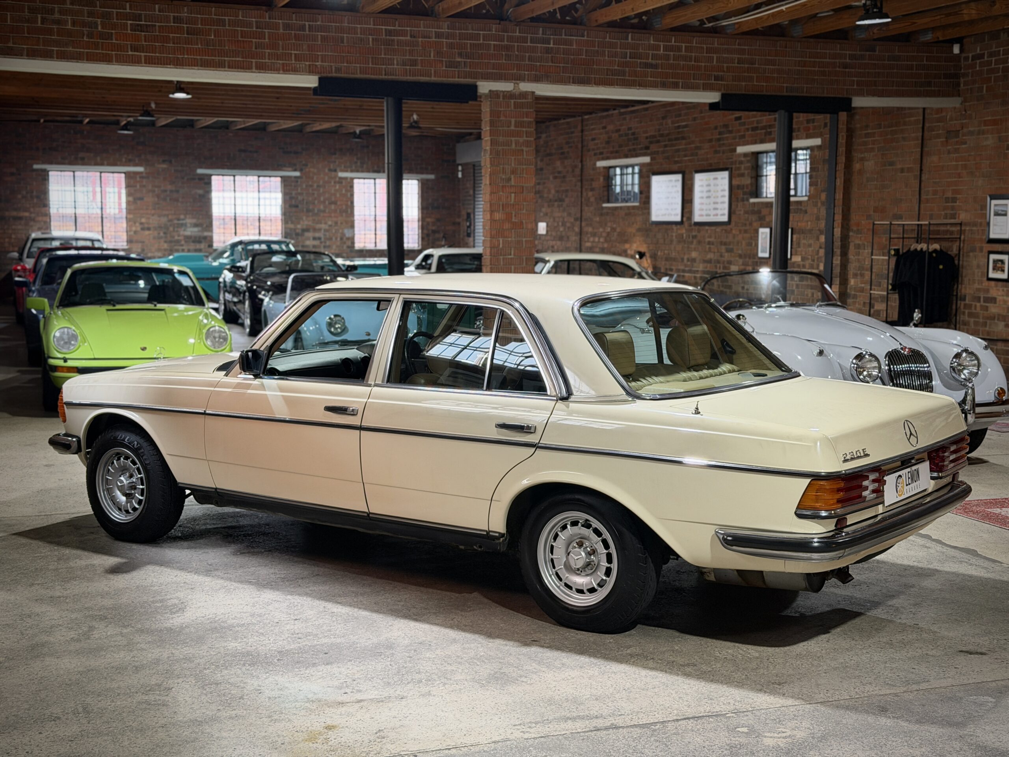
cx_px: 504
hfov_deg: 39.7
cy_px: 378
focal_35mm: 48
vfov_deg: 30.3
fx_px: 1399
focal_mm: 6.76
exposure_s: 1/50
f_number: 1.78
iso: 160
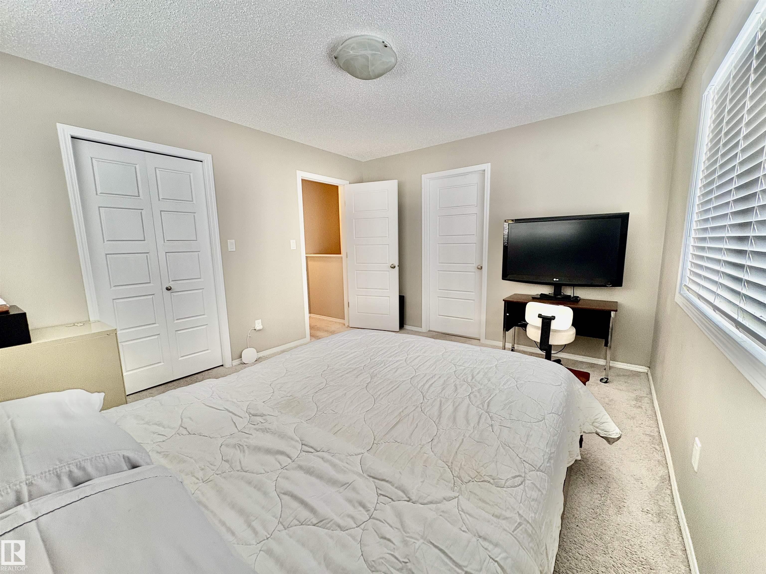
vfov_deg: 85.7
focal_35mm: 14
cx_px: 383
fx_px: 310
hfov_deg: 102.1
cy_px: 287
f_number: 2.2
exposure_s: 1/60
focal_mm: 2.22
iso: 160
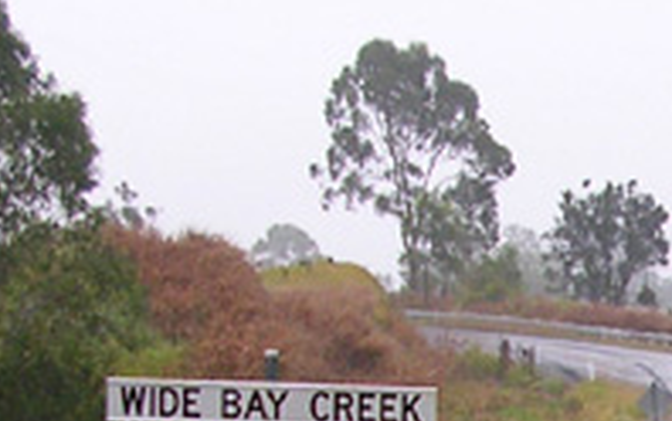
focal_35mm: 163
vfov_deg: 7.8
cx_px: 971
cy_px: 788
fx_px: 2987
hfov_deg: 12.3
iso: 50
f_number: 2.8
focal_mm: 5.8
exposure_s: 1/40.8
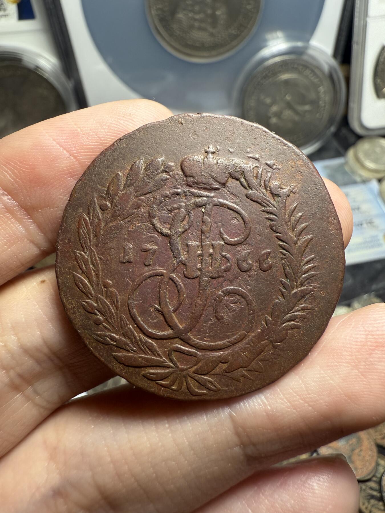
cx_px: 192
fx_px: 356
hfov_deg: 56.8
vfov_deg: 71.6
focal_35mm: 24
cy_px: 256
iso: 100
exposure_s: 1/99
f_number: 2.2
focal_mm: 2.22
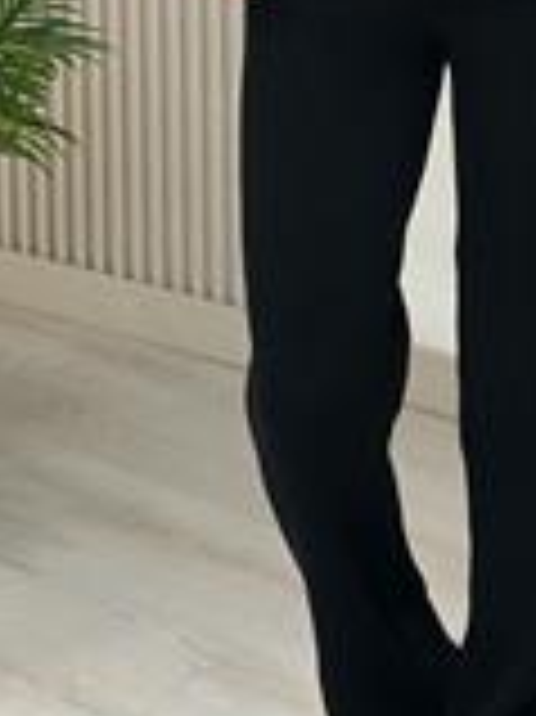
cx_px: 459
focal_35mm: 161
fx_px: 3328
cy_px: -223
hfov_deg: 9.2
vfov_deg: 11.9
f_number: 1.78
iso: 64
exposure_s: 1/161
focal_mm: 6.86
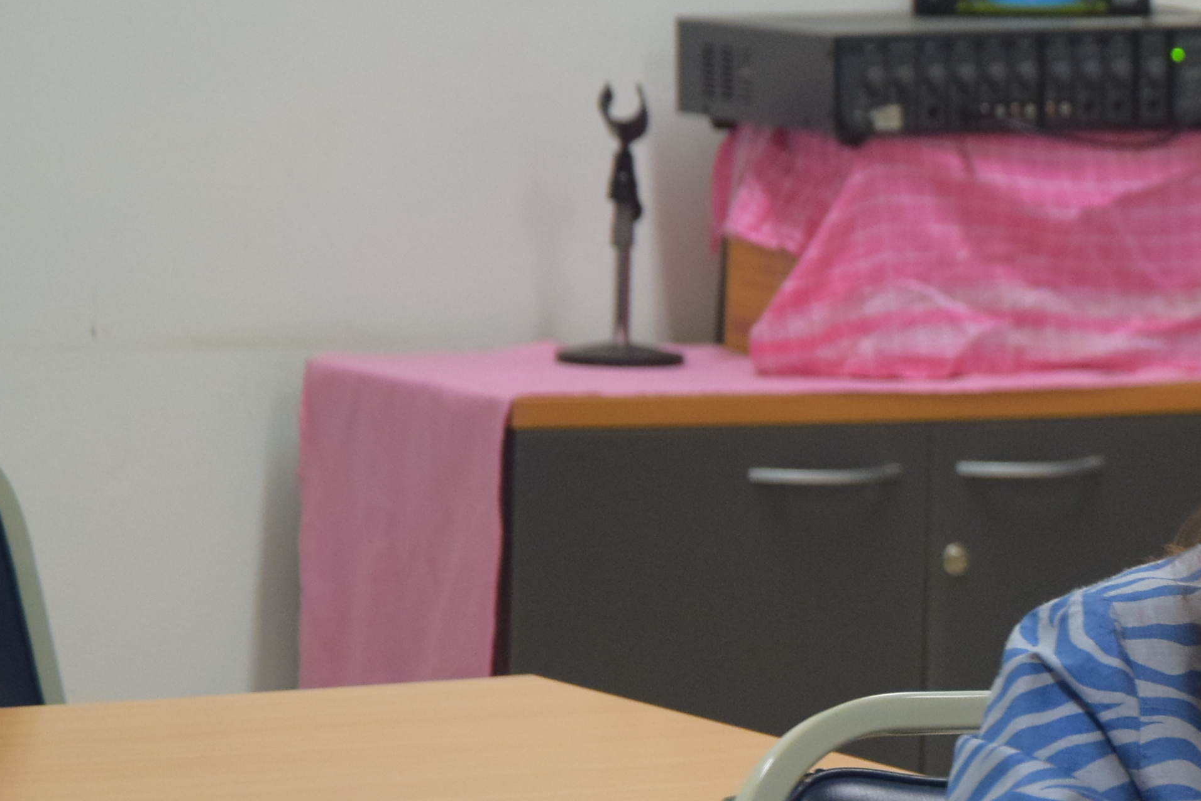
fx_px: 8242
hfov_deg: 8.3
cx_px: 1378
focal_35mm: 247
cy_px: 512
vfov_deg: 5.6
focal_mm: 70
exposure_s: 1/80
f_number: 5.3
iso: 1250
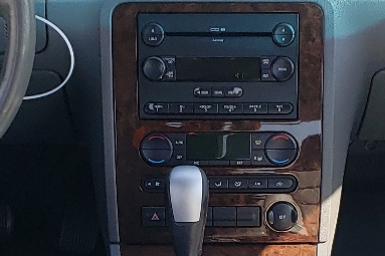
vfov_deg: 11.7
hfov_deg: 18.1
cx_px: 236
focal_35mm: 113
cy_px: 347
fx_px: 1208
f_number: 1.5
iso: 50
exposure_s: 1/476
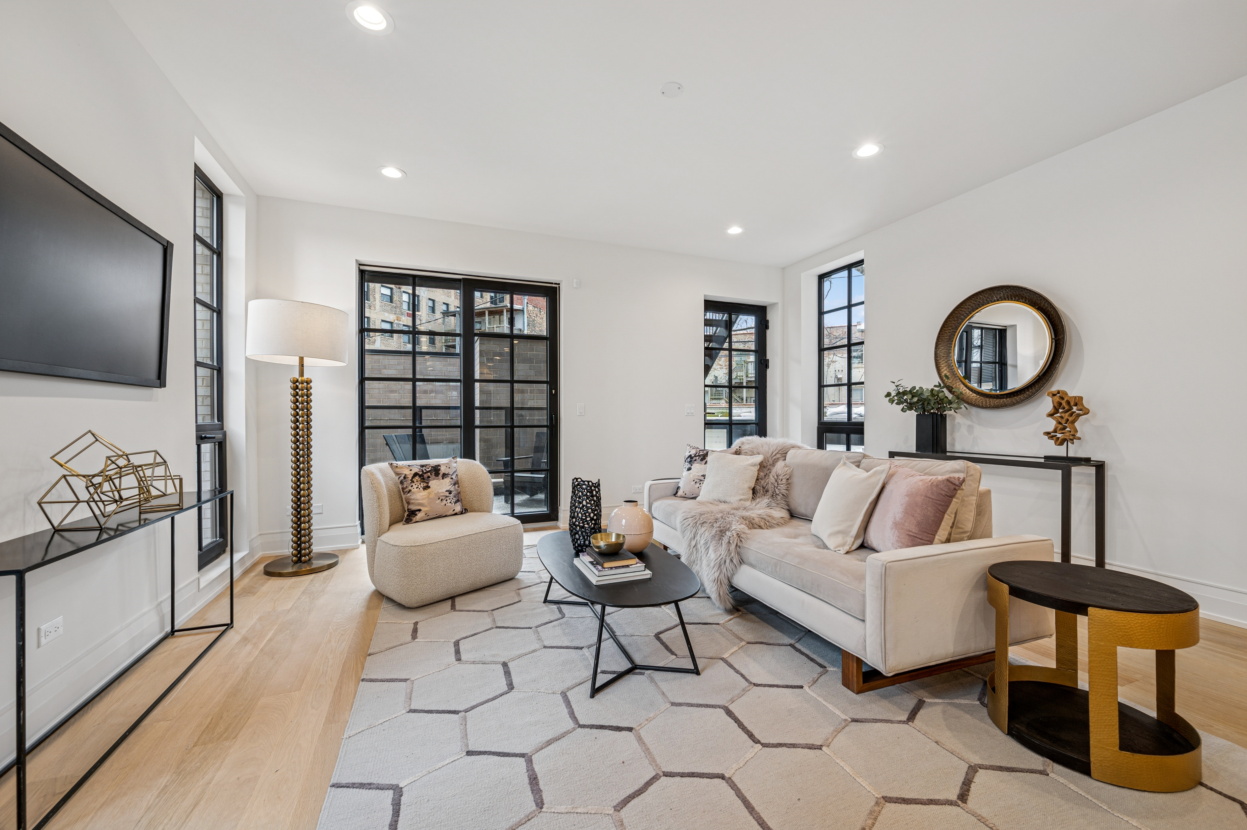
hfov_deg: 104.3
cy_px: 415
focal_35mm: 14
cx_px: 624
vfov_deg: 81.1
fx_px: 485
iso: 200
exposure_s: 1/15
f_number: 9.5
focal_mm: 14
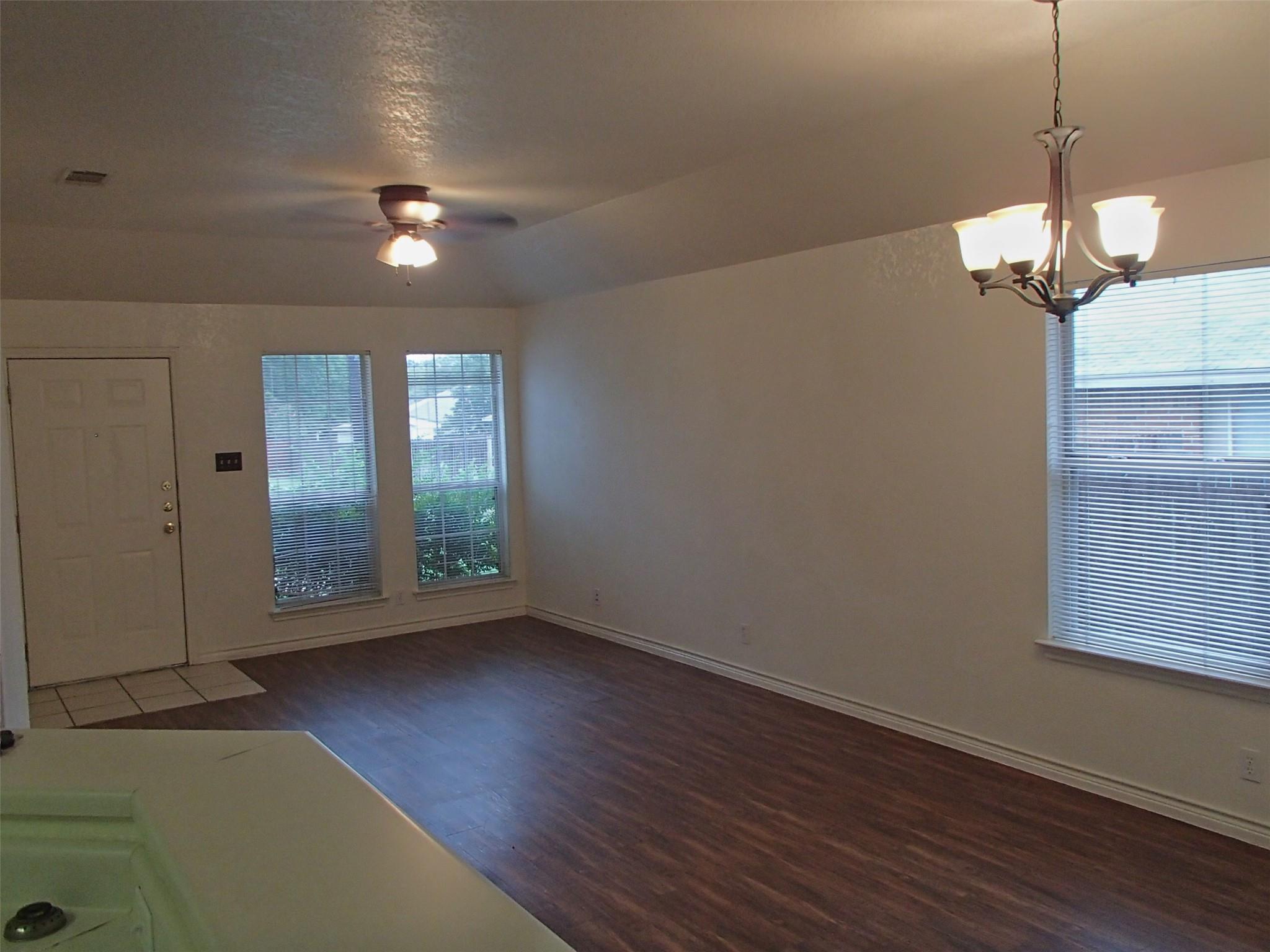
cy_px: 476
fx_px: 1027
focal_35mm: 28
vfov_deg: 49.7
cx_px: 635
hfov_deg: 63.4
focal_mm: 5
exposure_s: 1/30
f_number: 3.9
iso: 400
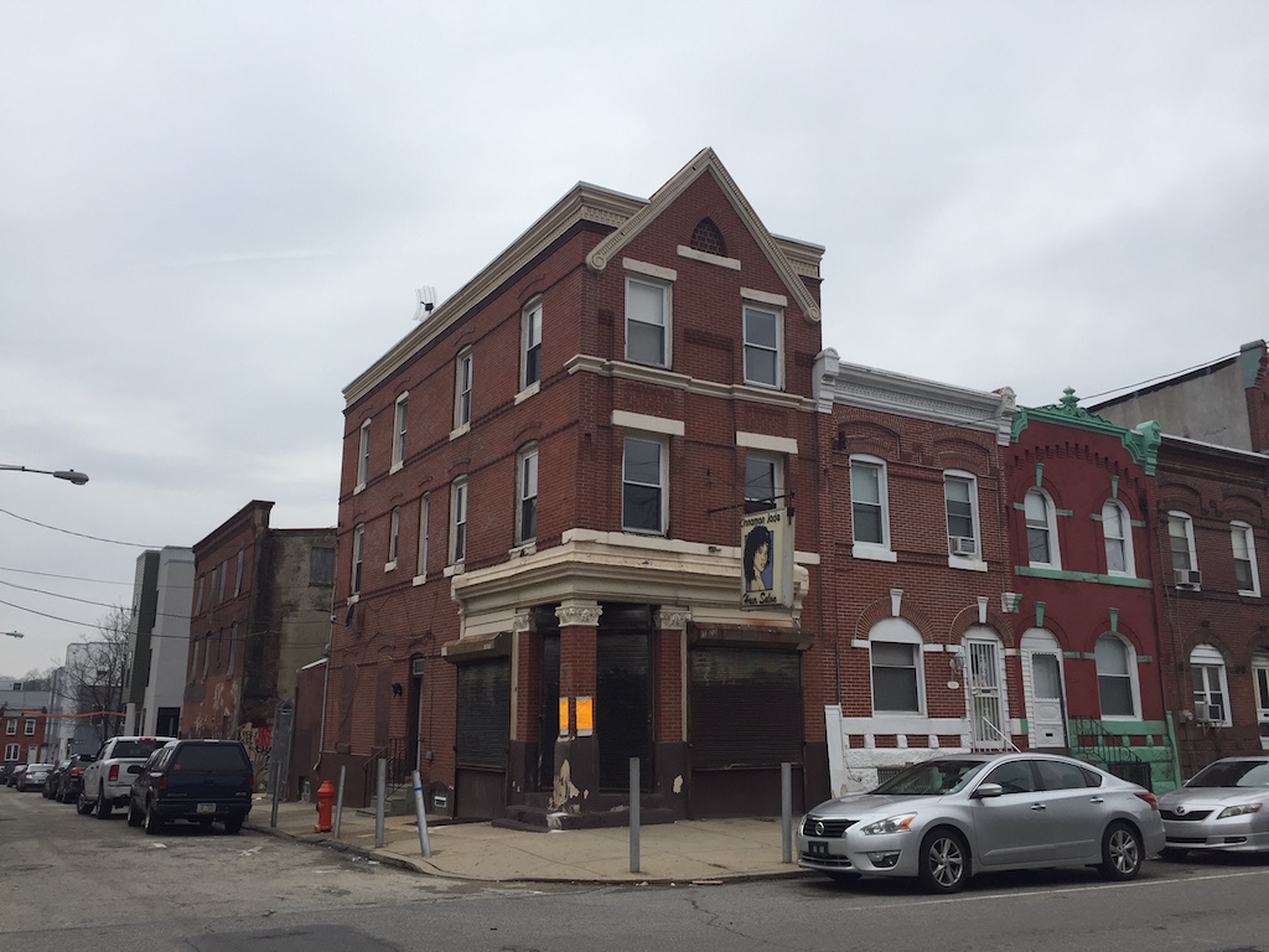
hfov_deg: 61.7
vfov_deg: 48.2
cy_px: 476
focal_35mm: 29
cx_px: 634
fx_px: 1063
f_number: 2.2
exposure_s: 1/1276
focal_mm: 4.15
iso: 32
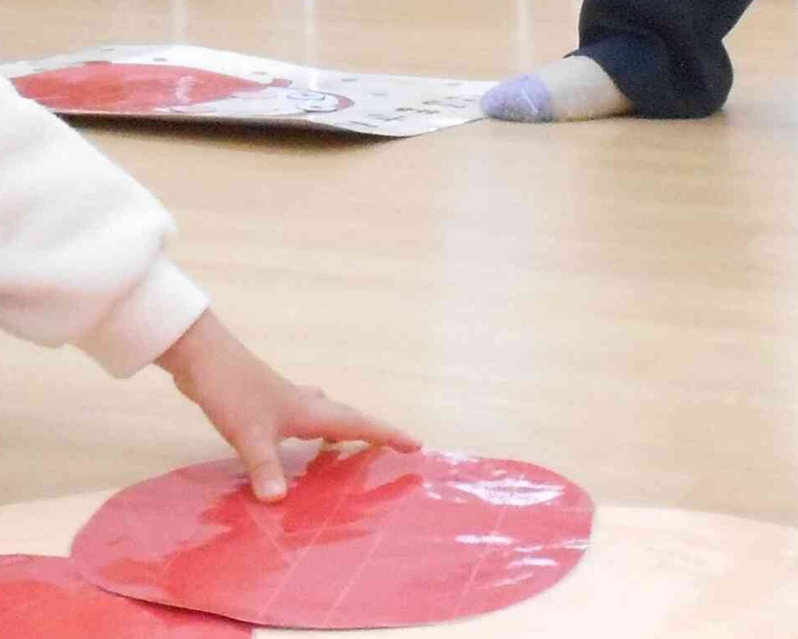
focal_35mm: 109
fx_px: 2574
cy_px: 108
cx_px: 412
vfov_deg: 14.0
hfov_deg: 17.6
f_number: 3.4
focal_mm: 4.7
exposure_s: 1/100
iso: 800
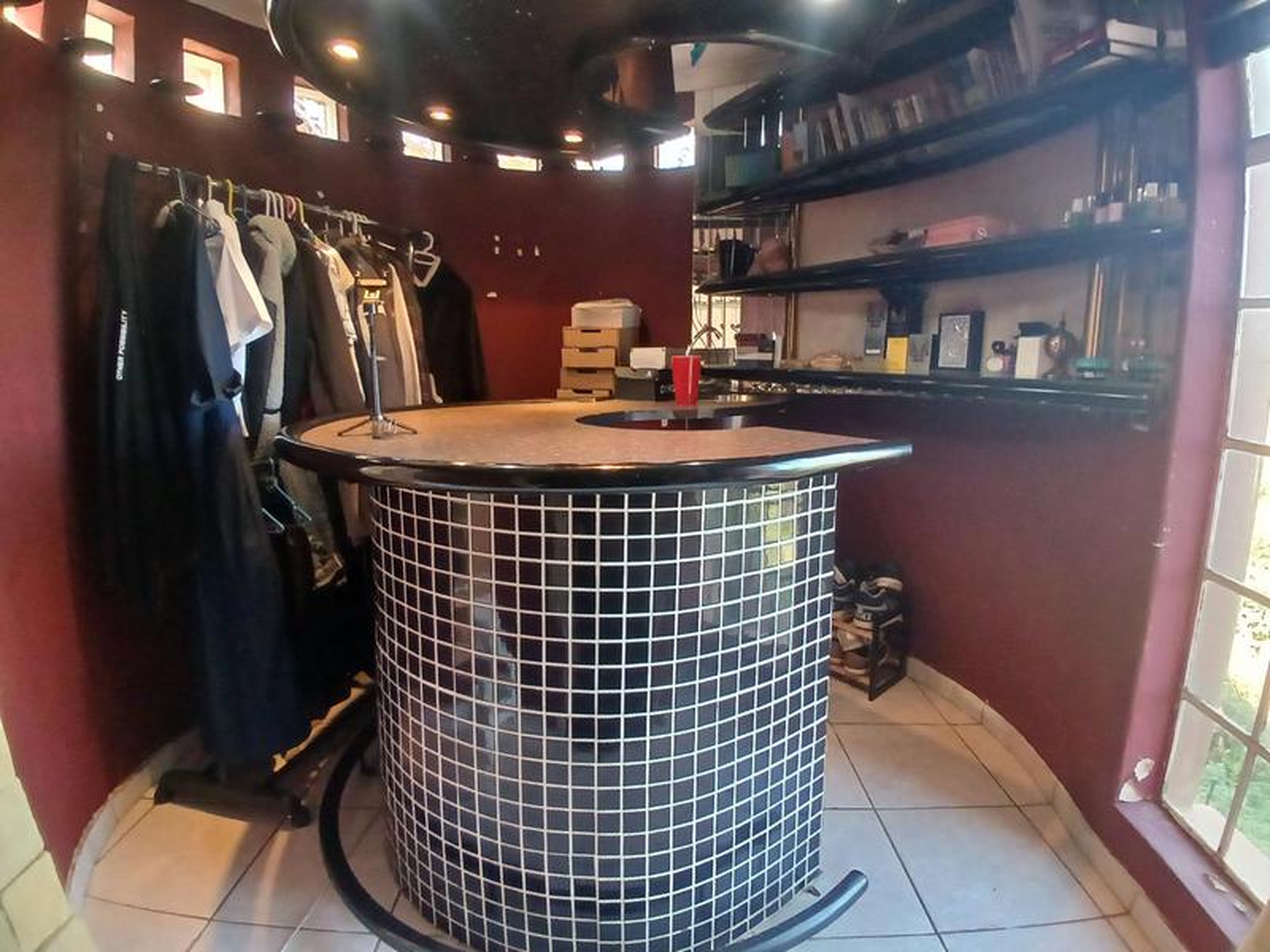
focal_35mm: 17
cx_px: 635
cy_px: 476
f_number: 2.2
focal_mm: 1.4
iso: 200
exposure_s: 1/33.3
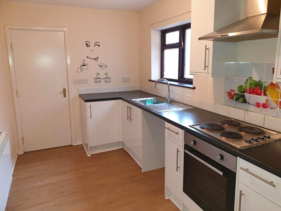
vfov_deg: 53.1
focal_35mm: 26
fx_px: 211
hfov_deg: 67.3
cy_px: 106
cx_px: 140
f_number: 2.4
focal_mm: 4.3
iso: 100
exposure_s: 1/25
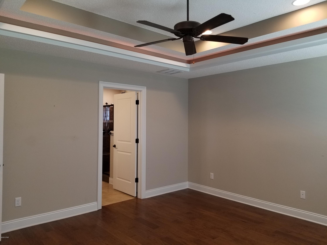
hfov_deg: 67.3
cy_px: 122
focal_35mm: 26
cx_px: 164
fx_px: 246
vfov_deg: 53.1
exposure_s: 1/60
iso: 100
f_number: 1.7
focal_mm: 4.25
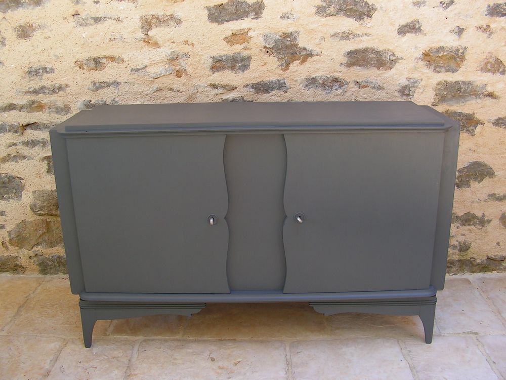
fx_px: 526
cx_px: 253
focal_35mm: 36
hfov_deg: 51.4
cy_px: 190
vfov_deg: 39.7
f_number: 3.2
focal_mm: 6
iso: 80
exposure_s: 1/40
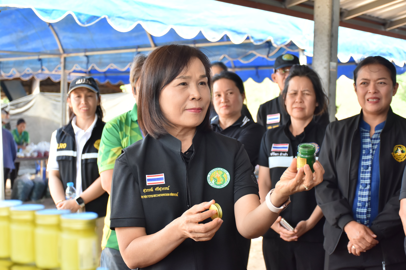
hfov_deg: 31.9
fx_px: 710
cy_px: 135
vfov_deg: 21.6
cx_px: 203
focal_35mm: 63
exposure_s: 1/500
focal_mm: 42
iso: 1000
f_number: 4.5
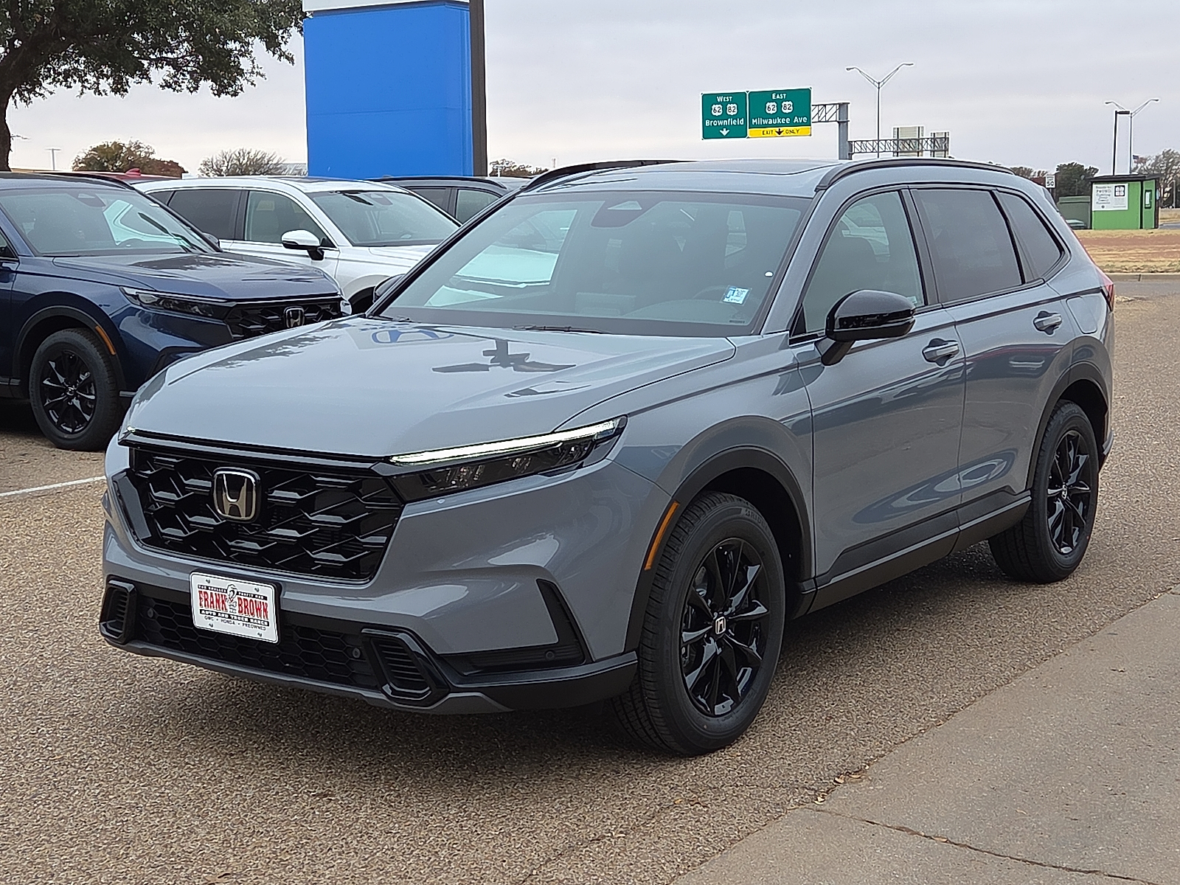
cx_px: 590
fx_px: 1807
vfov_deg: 27.5
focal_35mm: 53
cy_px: 442
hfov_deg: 36.2
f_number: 1.8
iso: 76
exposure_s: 1/1111
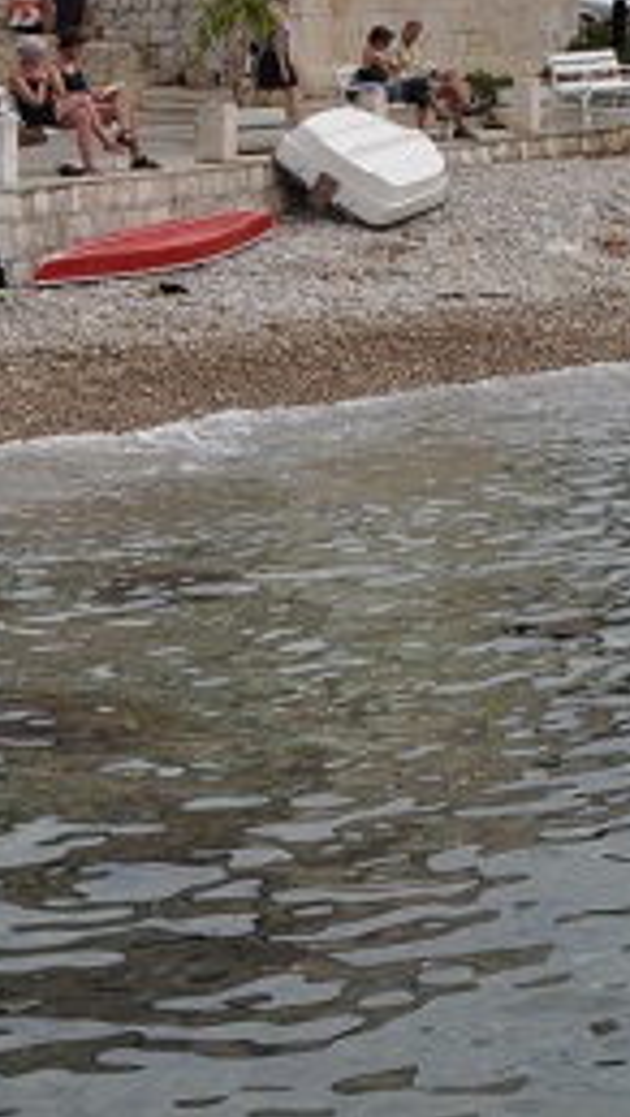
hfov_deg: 8.8
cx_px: 1107
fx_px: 3943
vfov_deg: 15.4
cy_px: -308
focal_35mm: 133
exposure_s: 1/500
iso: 500
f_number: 11
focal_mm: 22
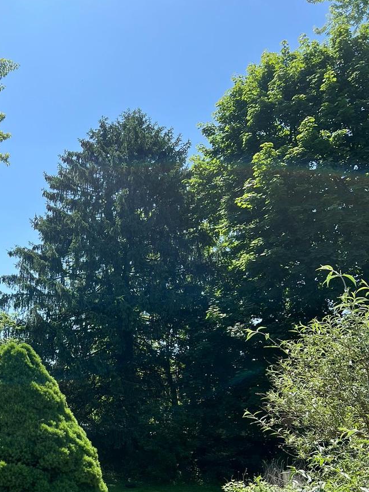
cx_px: 43
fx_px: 654
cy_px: 387
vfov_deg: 39.8
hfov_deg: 30.3
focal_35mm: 46
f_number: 1.5
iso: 50
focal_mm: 5.7
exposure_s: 1/2208
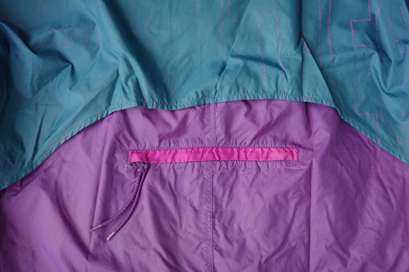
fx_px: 454
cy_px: 136
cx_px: 204
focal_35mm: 40
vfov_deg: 33.4
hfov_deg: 48.5
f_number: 3.2
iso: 640
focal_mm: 26
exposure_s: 1/320
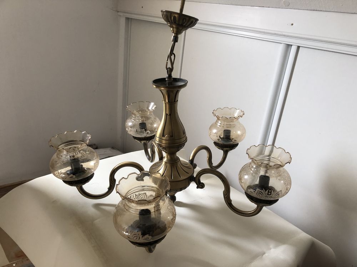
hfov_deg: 63.4
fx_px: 289
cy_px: 134
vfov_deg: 49.7
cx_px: 178
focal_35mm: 28
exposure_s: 1/24
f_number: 1.8
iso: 40
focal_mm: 3.99
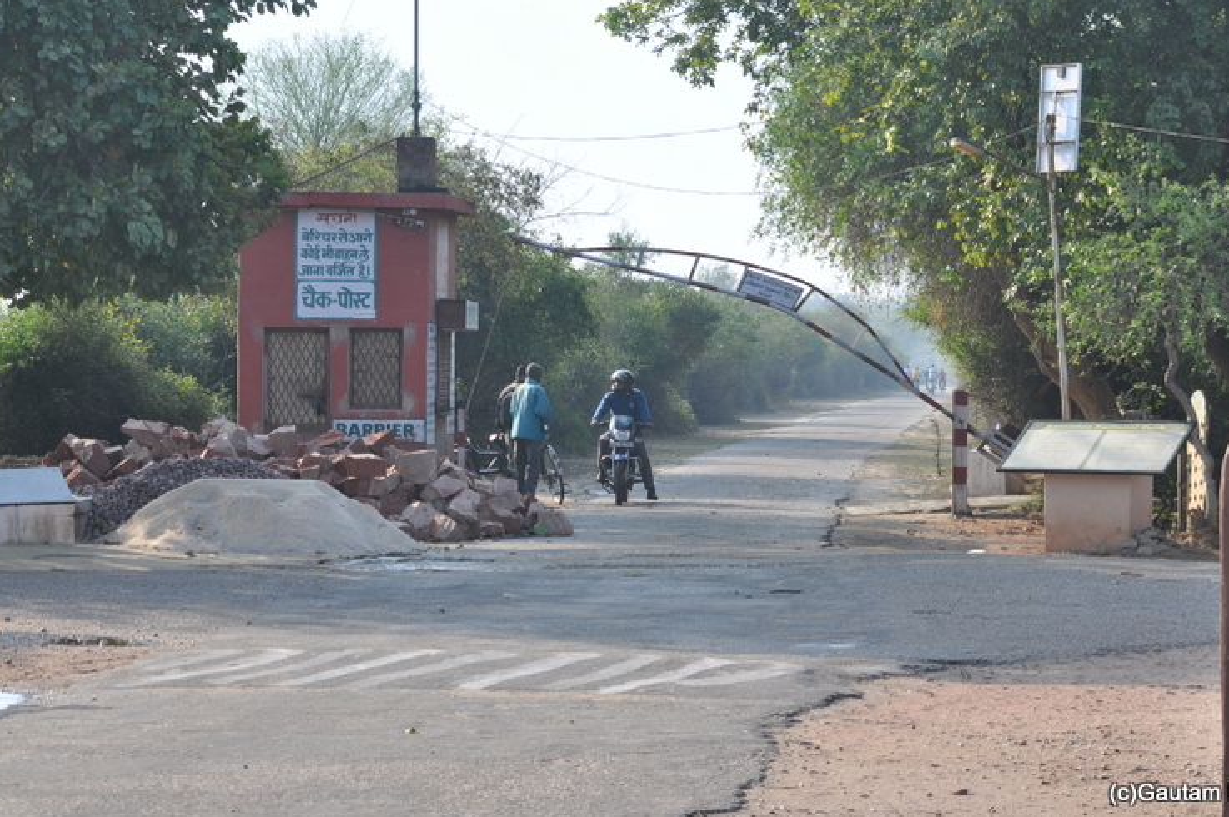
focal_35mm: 114
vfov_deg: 12.0
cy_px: 390
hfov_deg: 18.0
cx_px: 654
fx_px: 3888
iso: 200
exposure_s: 1/200
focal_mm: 70
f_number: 8
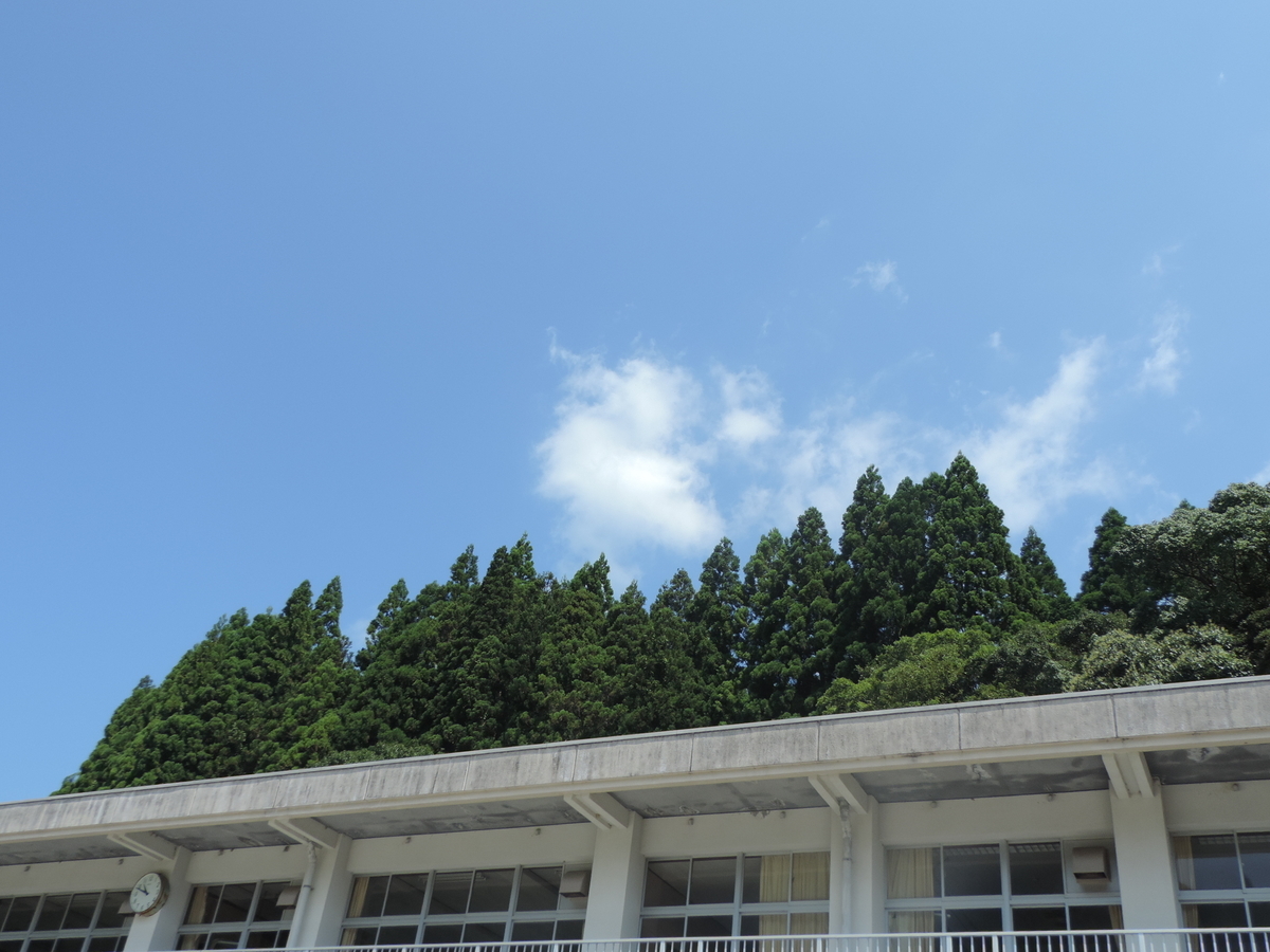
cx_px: 635
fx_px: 1211
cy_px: 476
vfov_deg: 42.9
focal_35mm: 33
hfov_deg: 55.4
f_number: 3.2
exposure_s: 1/800
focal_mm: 5.8
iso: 80
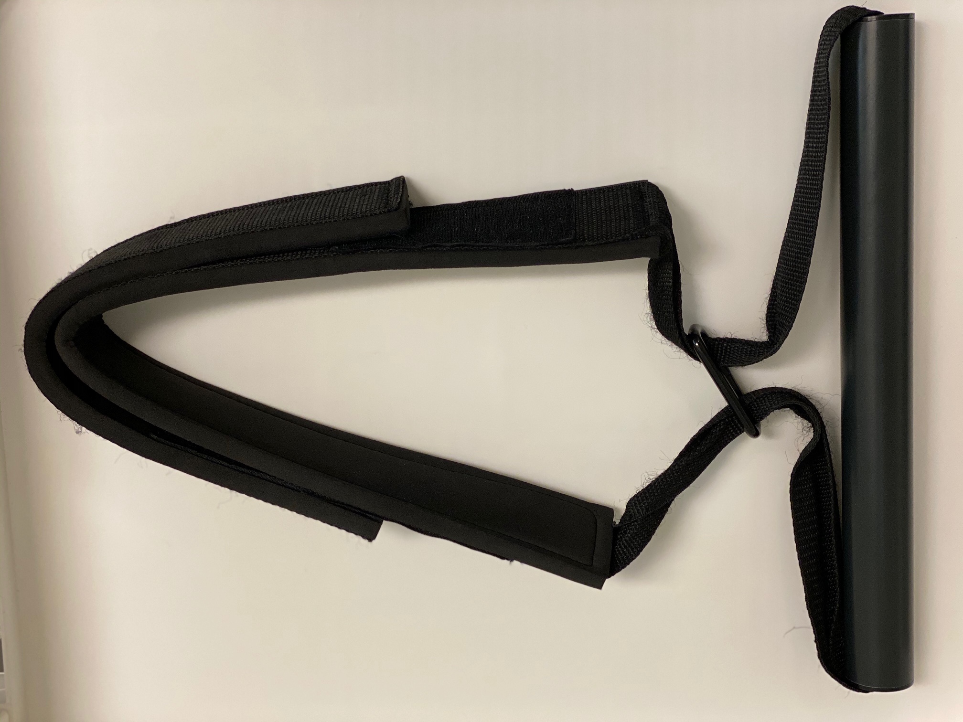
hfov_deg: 36.8
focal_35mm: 52
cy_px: 361
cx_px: 482
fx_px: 1447
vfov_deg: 28.0
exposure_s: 1/60
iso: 160
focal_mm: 6
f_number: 2
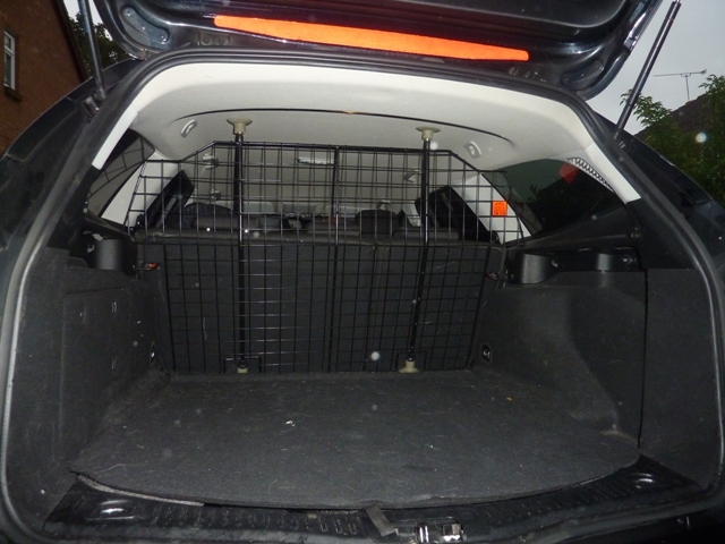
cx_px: 362
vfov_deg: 54.9
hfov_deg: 69.4
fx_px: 524
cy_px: 272
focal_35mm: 25
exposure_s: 1/250
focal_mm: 4.1
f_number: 3.3
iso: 320
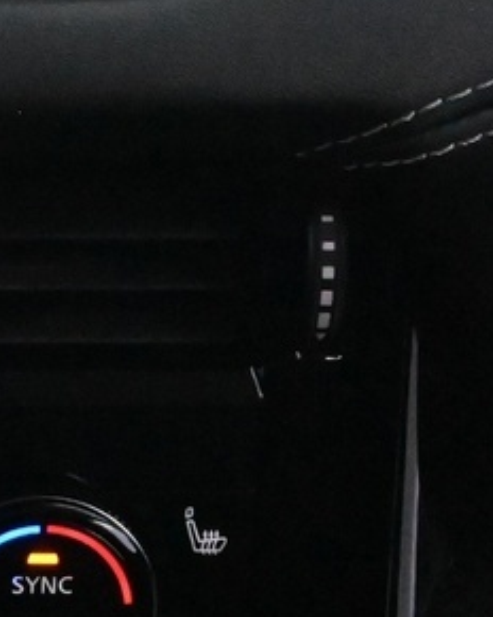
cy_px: -79
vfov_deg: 7.4
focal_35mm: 260
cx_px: -599
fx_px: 4735
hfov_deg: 5.8
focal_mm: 33
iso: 10000
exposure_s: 1/50
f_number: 5
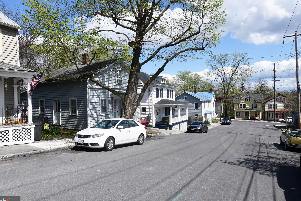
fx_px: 192
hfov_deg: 76.1
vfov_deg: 55.1
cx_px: 144
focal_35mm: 23
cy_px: 103
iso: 200
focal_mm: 15
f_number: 11
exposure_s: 1/500
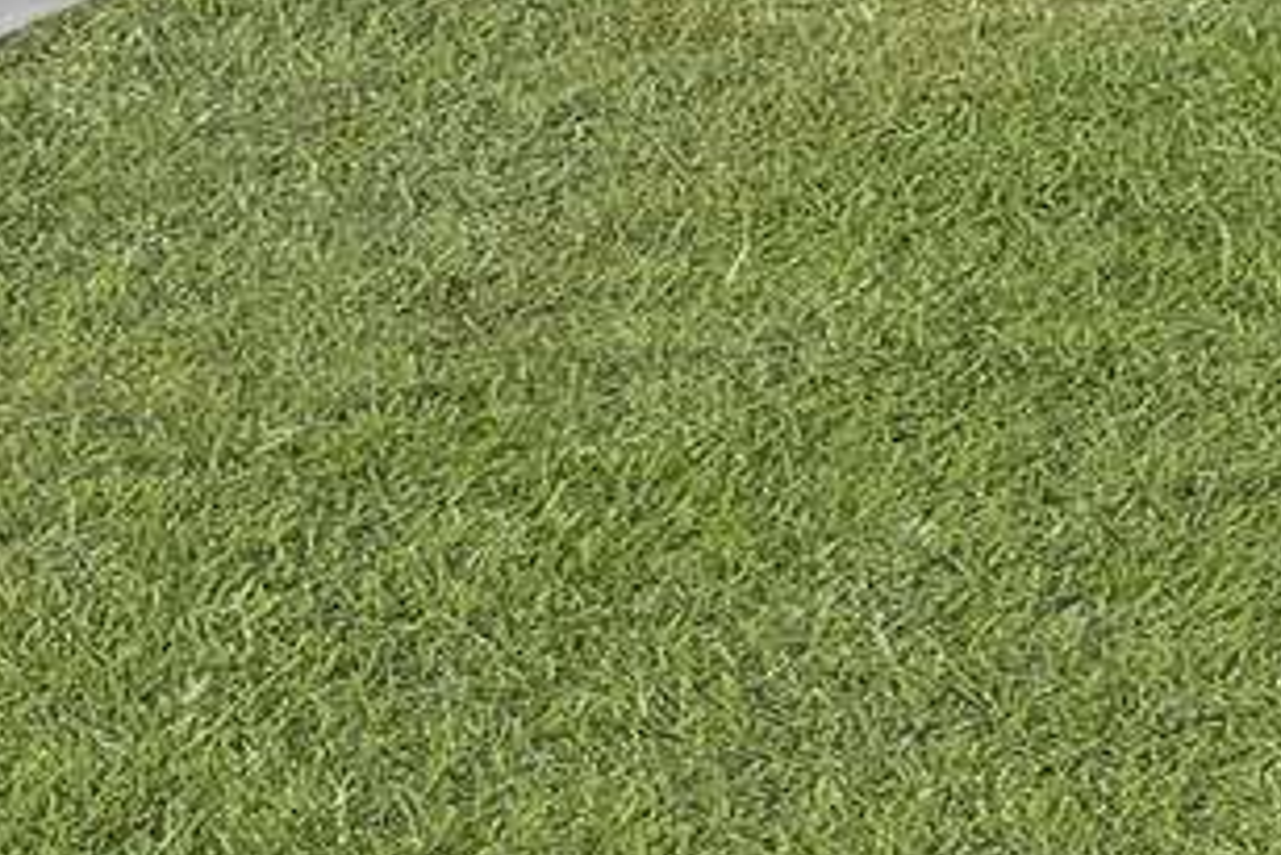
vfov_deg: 13.4
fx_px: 2670
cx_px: 764
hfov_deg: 26.9
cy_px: -1189
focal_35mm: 75
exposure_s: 1/30
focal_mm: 12
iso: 160
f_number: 11
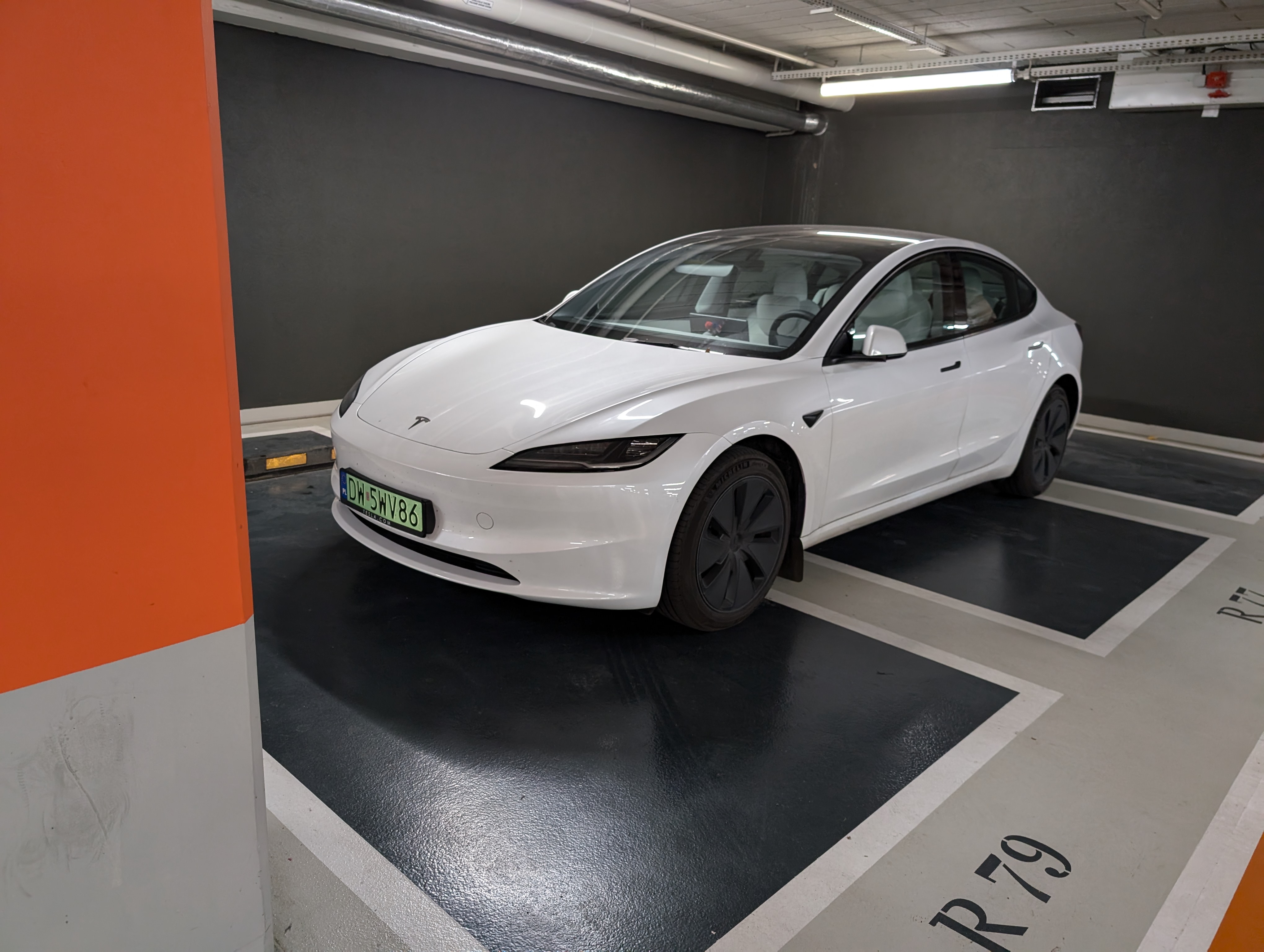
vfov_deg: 56.9
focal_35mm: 24
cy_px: 476
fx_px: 878
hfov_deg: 71.5
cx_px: 632
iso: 601
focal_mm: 6.9
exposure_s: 1/131
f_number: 1.68
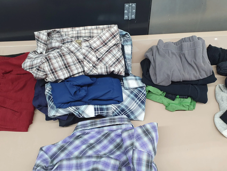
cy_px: 97
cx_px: 132
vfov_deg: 42.9
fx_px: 216
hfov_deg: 55.1
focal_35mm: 33
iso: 200
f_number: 2.4
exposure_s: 1/60
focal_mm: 4.32
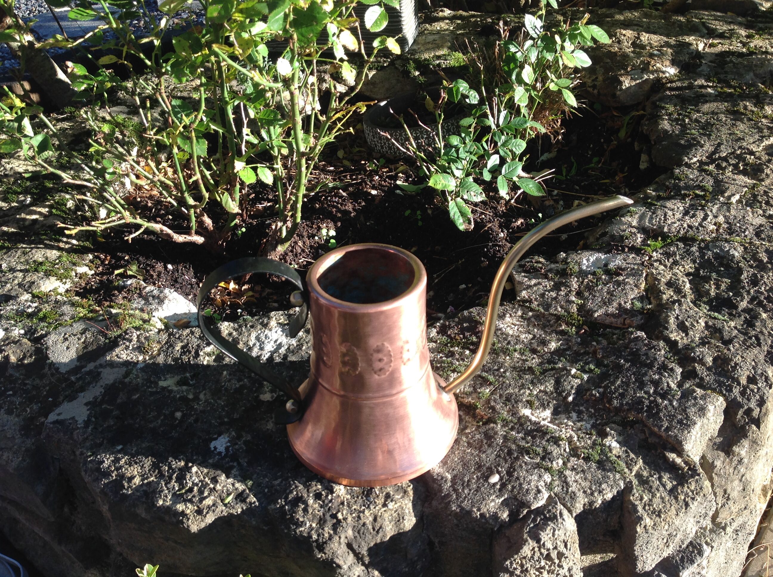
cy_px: 288
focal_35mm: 35
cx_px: 386
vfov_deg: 40.6
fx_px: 780
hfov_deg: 52.7
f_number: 2.4
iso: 50
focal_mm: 4.28
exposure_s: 1/227
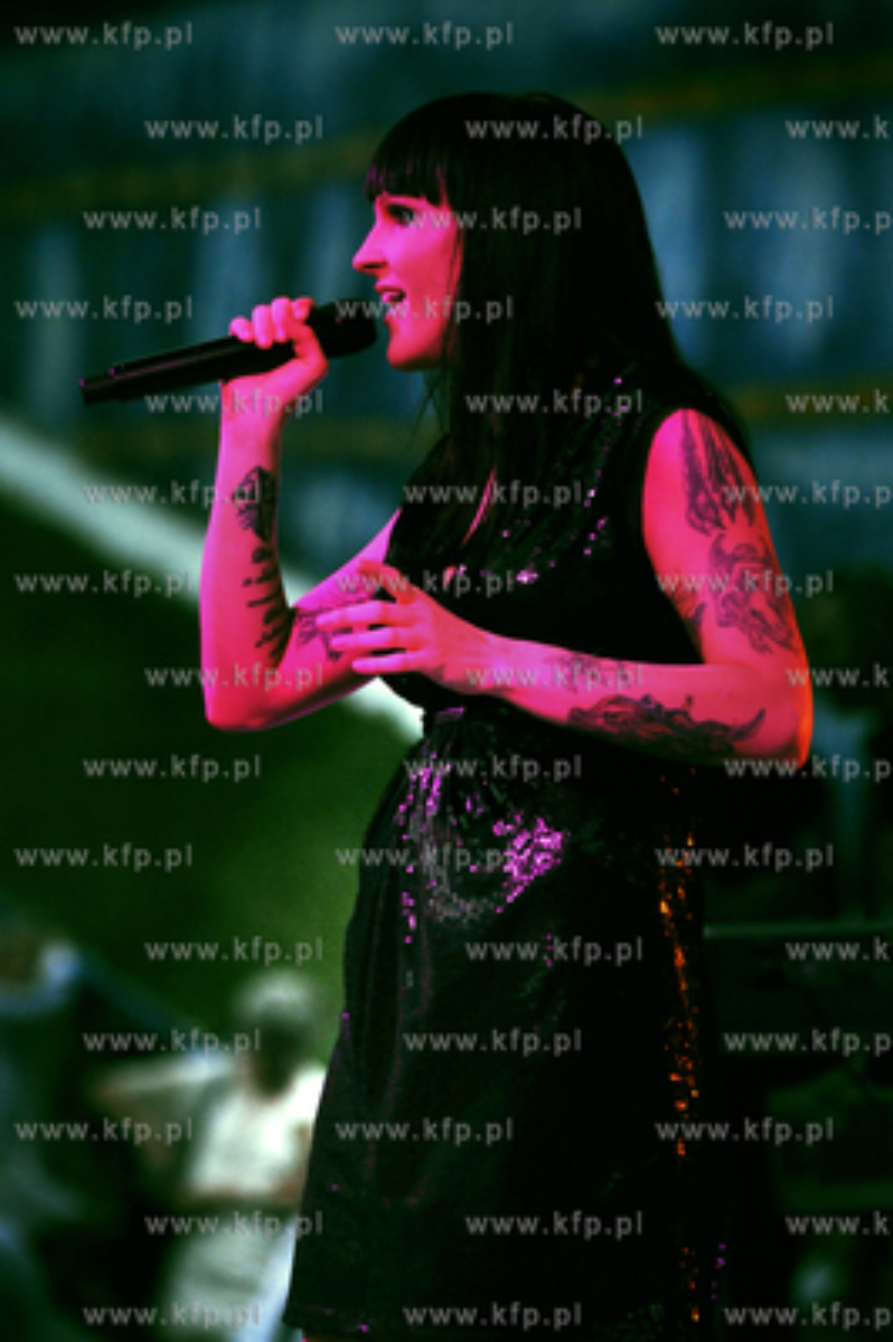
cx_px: 446
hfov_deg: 4.6
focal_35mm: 300
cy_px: 671
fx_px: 11181
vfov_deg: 6.9
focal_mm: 200
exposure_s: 1/250
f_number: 4.5
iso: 1000
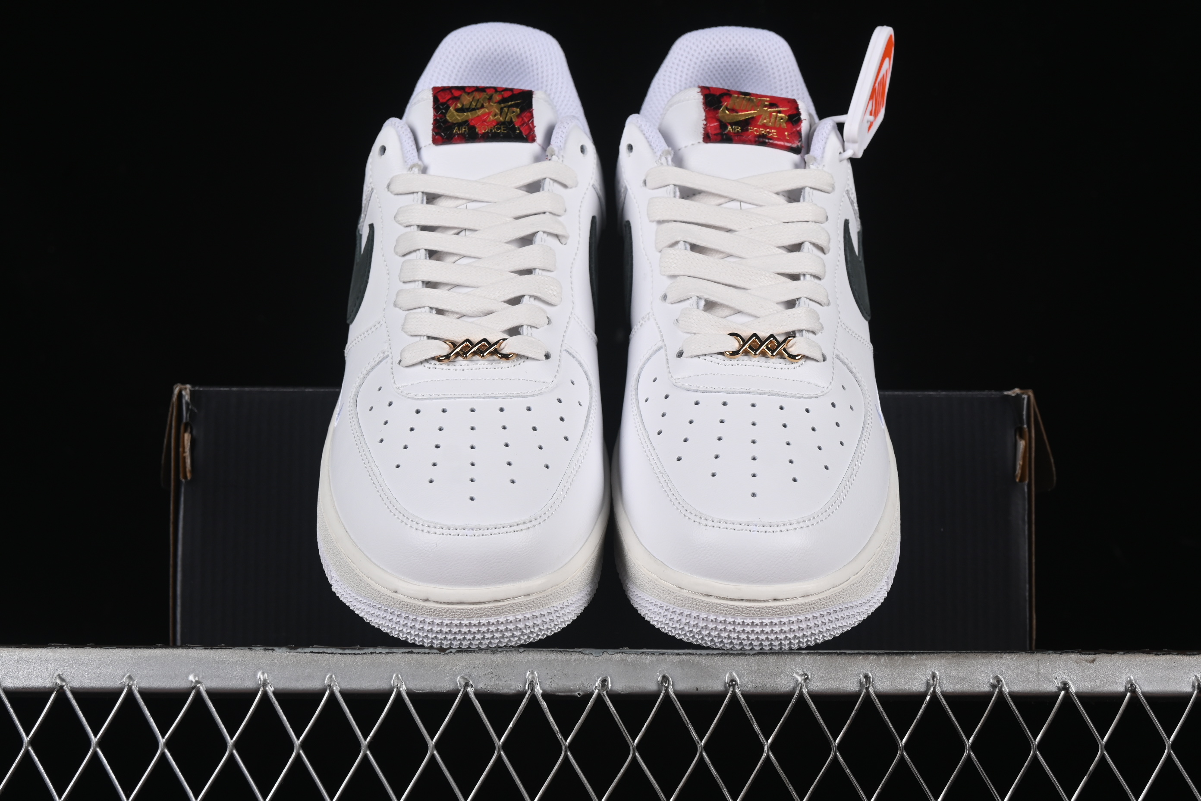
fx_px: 2502
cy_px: 400
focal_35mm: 75
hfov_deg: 27.0
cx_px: 600
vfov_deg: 18.2
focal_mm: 50
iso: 160
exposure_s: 1/125
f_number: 8
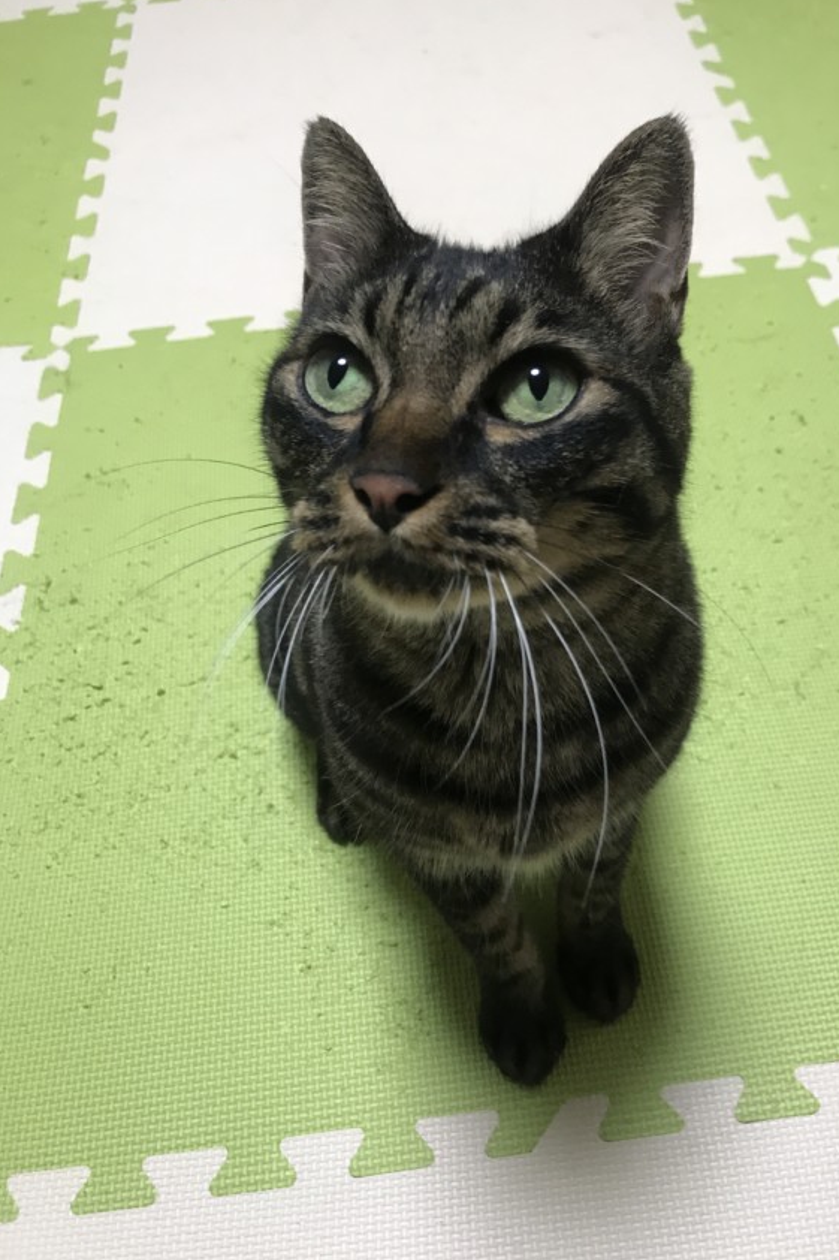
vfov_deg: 61.9
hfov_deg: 43.5
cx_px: 483
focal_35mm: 30
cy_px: 616
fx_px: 1049
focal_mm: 3.99
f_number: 1.8
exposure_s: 1/17
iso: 40
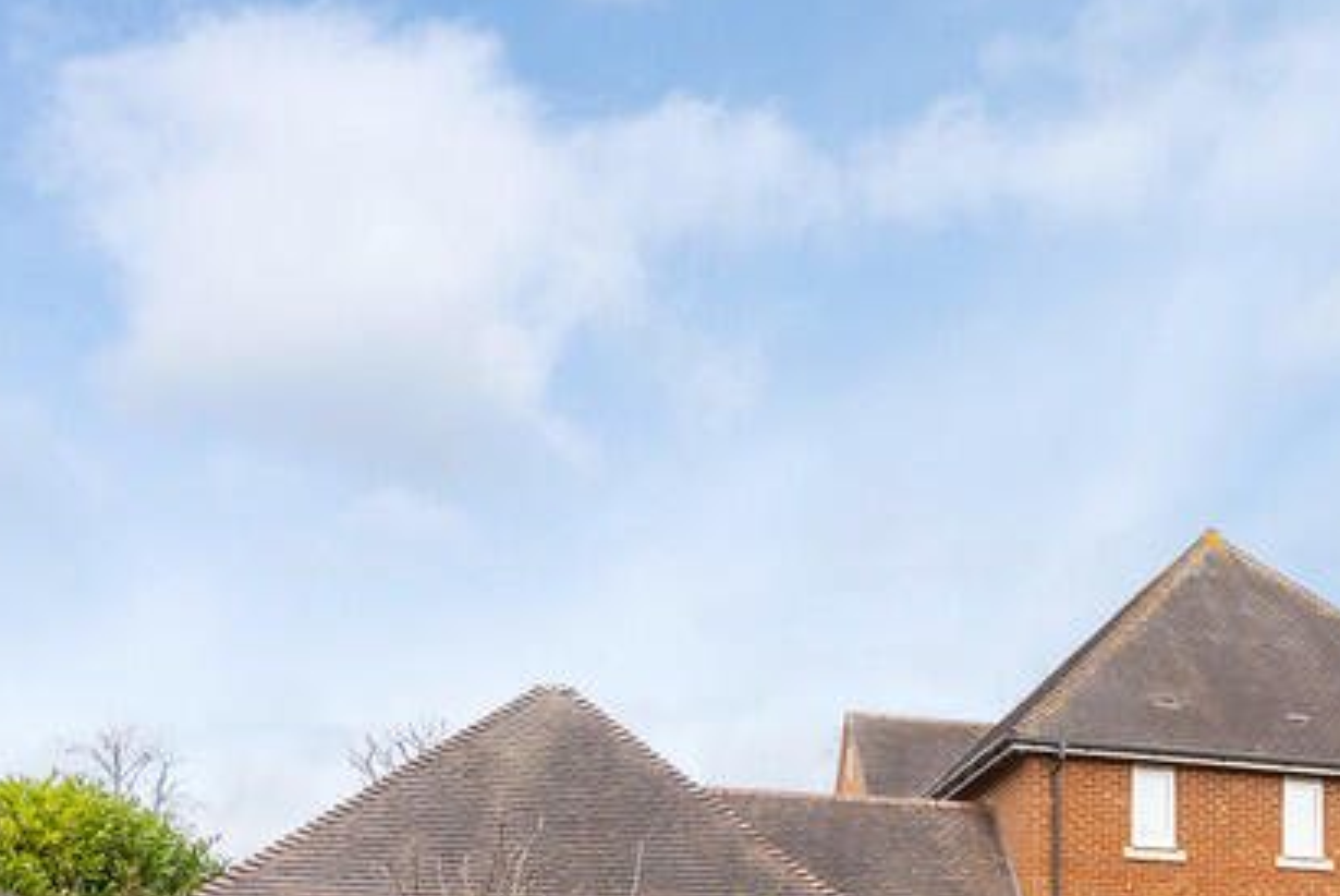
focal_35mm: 41
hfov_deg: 44.2
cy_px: 1109
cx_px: 1121
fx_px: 1536
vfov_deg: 27.9
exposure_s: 1/250
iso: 1000
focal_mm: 16.5
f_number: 7.1
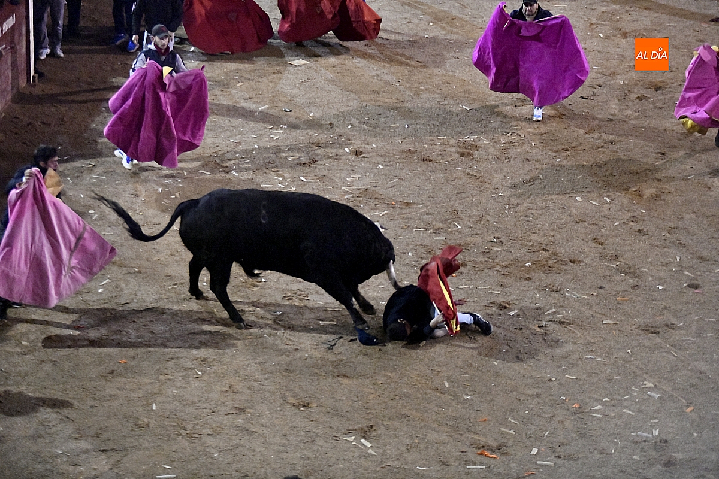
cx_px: 360
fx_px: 2496
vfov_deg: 11.0
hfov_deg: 16.4
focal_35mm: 125
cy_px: 240
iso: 12800
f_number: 2.8
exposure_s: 1/320
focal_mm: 125
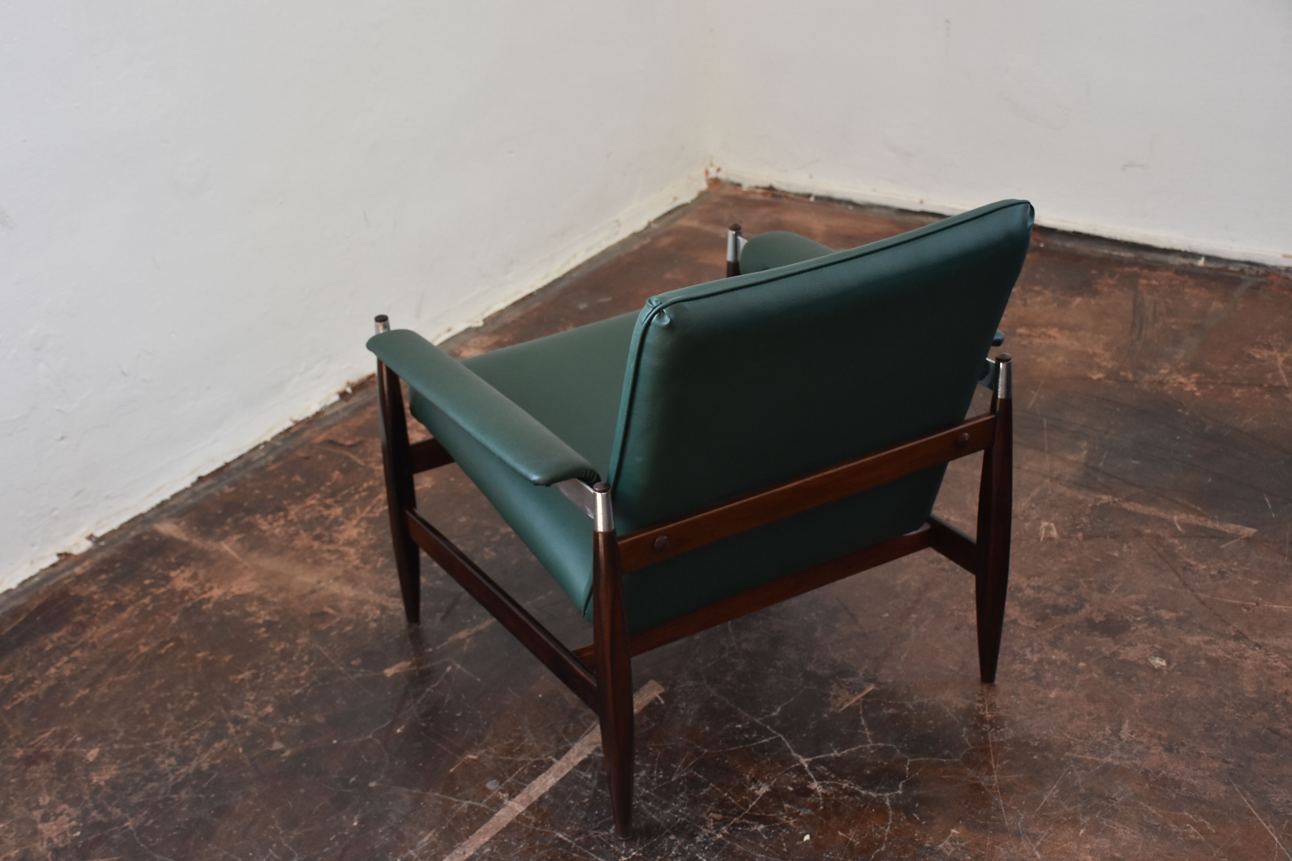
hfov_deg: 38.2
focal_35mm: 52
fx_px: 1866
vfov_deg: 26.0
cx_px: 639
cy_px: 438
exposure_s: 1/80
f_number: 4.5
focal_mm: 34
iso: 800
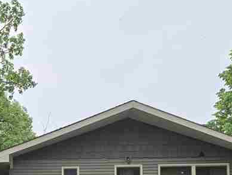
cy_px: 218
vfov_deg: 18.3
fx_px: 510
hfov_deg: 25.3
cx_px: 52
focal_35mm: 76
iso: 20
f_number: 1.7
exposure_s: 1/182
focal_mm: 6.3
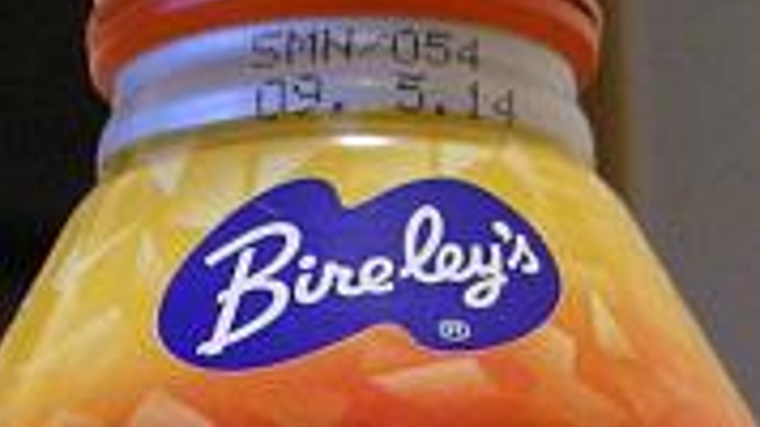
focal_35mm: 260
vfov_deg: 4.6
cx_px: 410
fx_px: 5238
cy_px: 922
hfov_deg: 8.3
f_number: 3.5
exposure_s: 1/8
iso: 217
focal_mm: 8.8
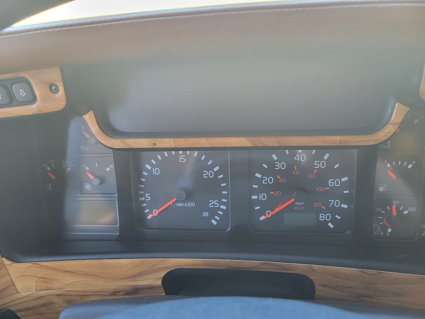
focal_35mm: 26
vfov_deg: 53.1
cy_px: 160
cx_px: 212
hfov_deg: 67.3
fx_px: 319
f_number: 1.8
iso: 250
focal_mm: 5.4
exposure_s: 1/120
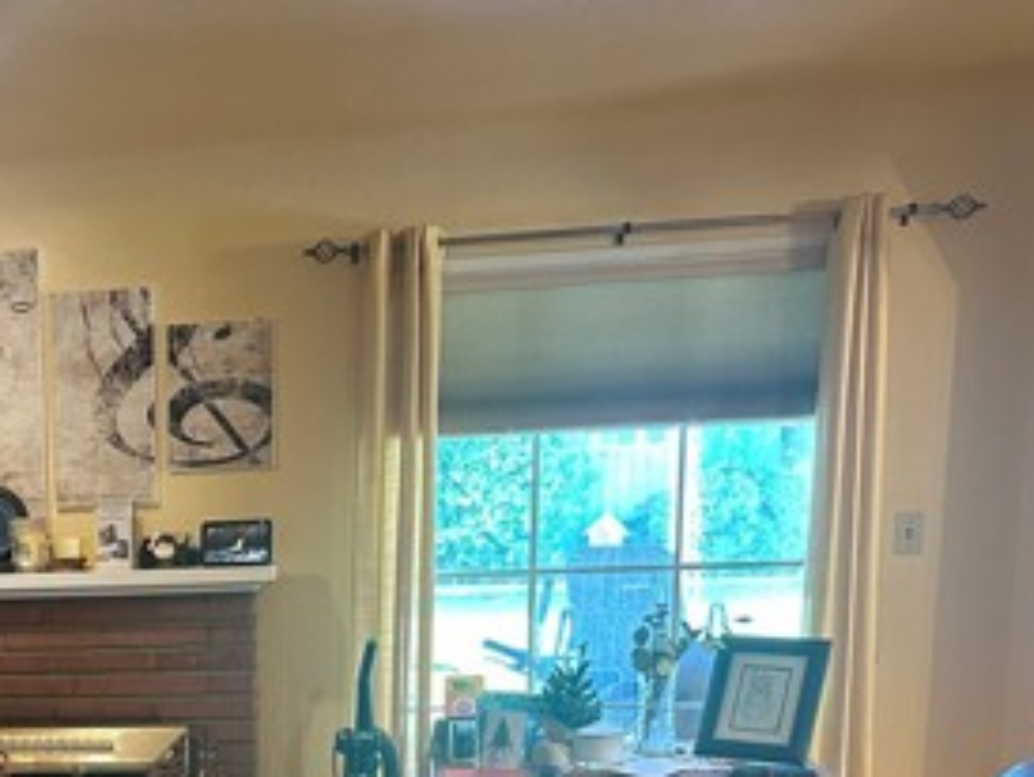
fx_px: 1674
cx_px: -15
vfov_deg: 24.5
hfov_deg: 31.6
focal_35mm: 56
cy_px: 845
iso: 400
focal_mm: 6.86
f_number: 1.78
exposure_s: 1/60
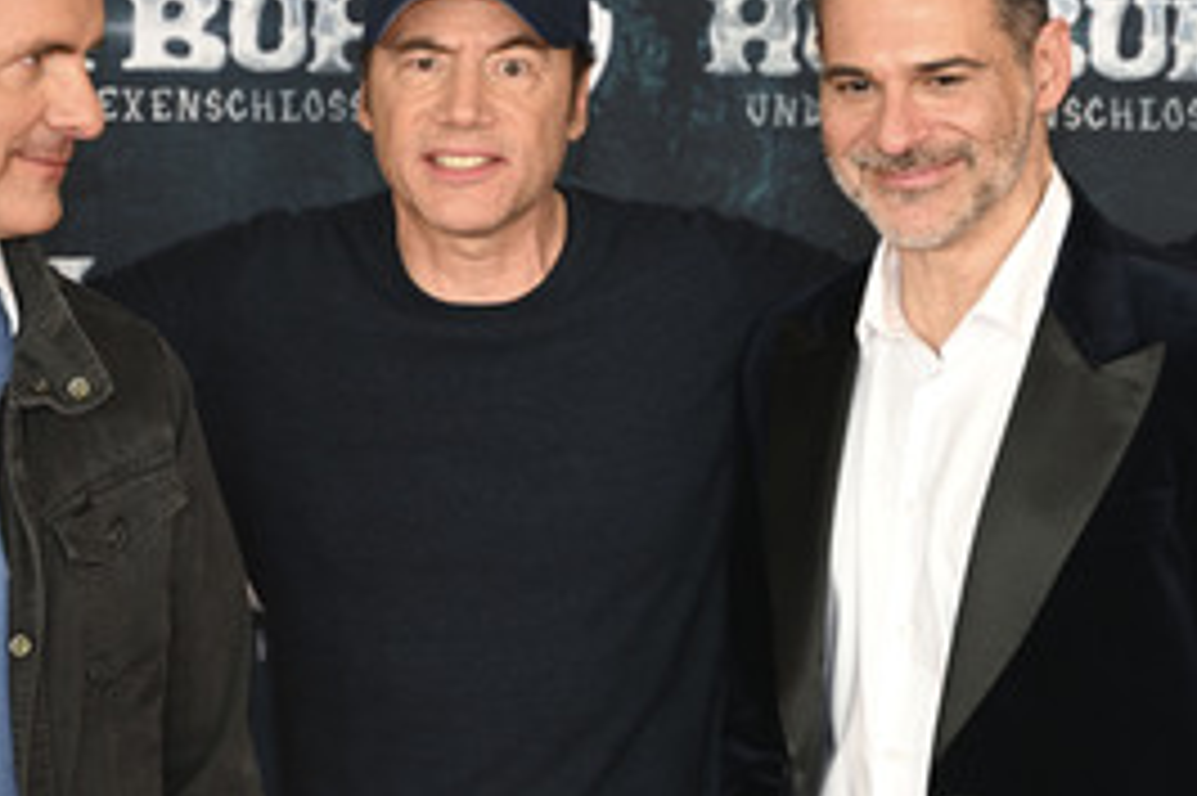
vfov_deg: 10.8
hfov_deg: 16.1
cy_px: 472
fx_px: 4220
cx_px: 452
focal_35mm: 127
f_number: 2.8
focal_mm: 75
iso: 400
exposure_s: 1/125
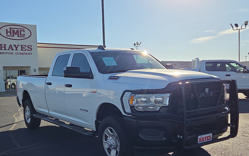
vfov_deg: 30.4
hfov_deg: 47.2
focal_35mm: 42
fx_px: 285
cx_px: 125
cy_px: 94
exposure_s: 1/2500
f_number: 1.8
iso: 25
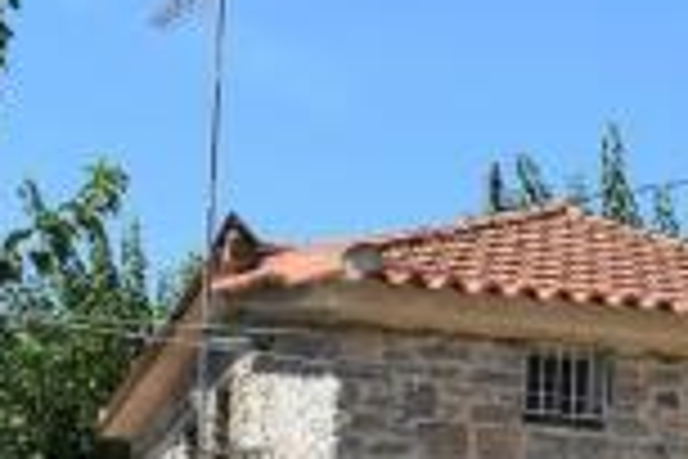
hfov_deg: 22.5
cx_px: 805
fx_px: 1605
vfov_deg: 15.8
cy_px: 497
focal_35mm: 84
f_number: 9
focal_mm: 18
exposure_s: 1/320
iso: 200
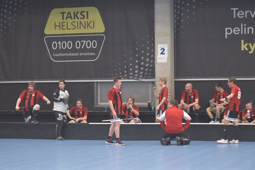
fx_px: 744
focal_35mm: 105
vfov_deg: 13.0
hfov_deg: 19.5
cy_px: 85
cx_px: 128
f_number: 4.5
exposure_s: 1/100
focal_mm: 70
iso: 3200
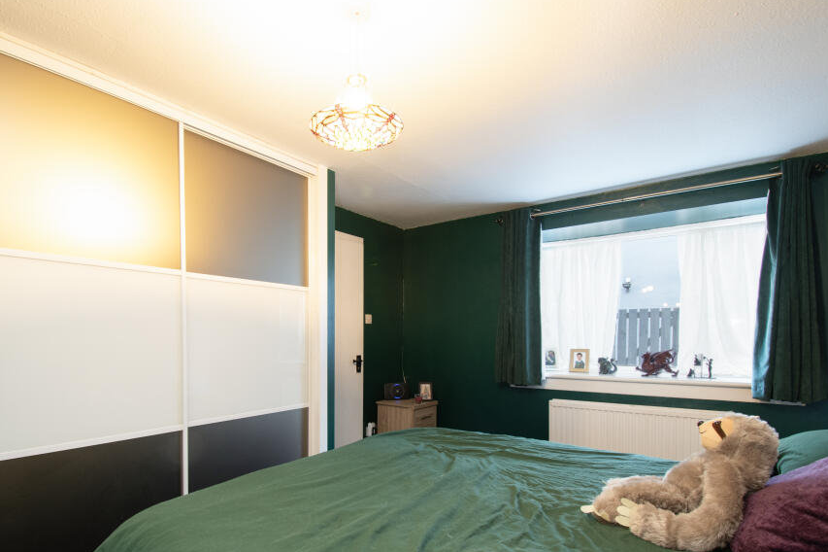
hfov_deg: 89.7
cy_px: 318
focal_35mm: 18
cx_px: 373
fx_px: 414
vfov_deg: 67.0
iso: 400
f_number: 8
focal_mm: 10
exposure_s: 1/1.25
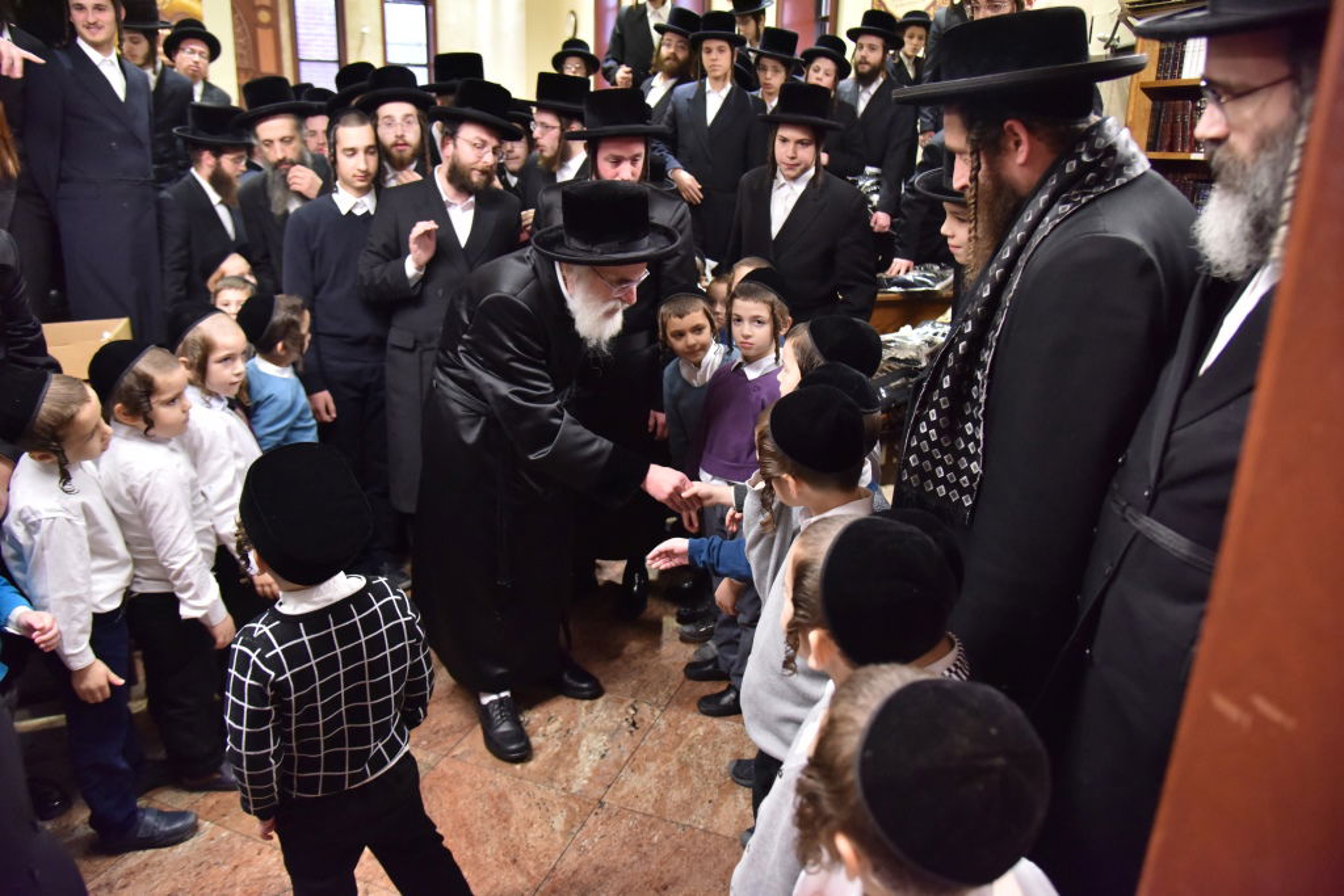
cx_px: 672
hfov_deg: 73.7
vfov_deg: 53.1
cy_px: 448
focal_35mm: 24
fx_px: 896
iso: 2000
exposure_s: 1/160
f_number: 4
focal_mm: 24
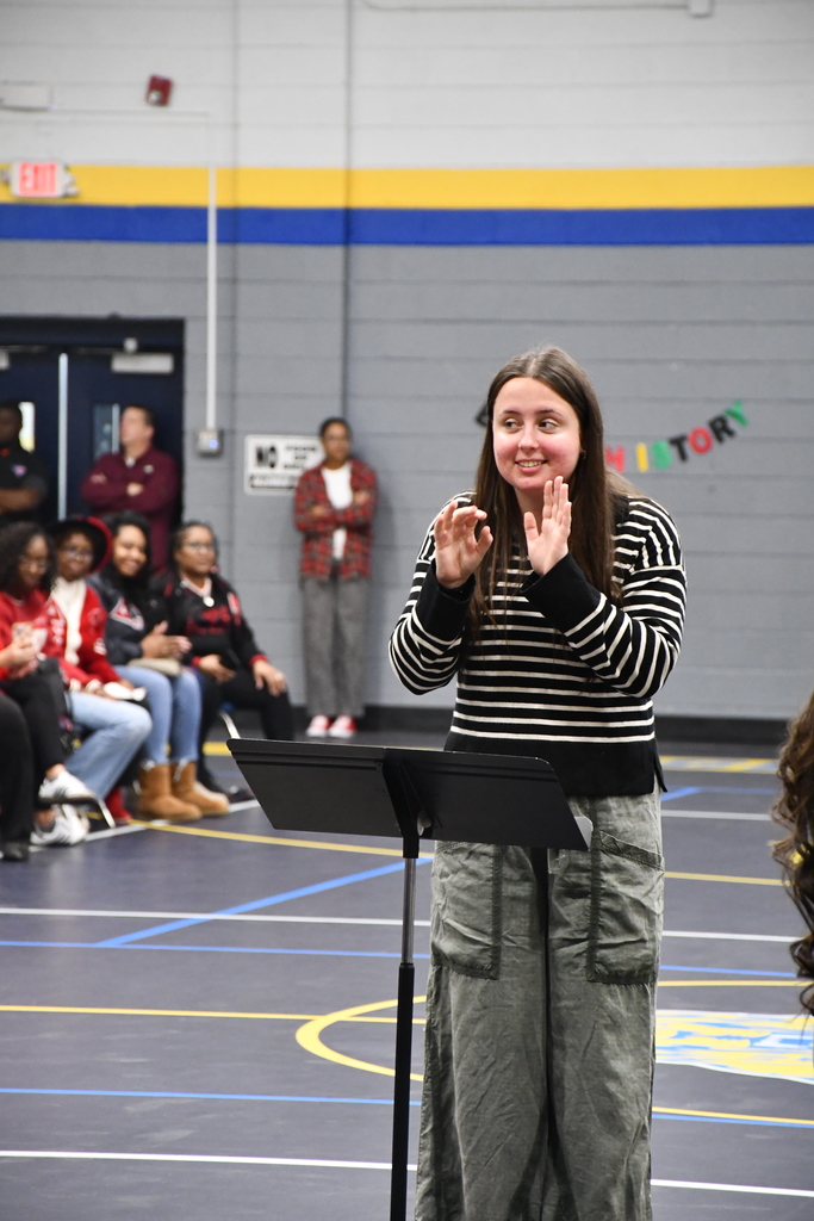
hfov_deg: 8.2
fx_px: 5696
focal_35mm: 168
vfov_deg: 12.2
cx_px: 407
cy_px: 610
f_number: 5.6
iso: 3200
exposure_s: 1/80
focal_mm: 112
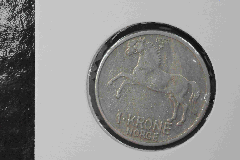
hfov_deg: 19.5
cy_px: 80
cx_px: 120
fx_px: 699
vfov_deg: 13.0
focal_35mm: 105
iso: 3200
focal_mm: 70
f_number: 18
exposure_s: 1/60
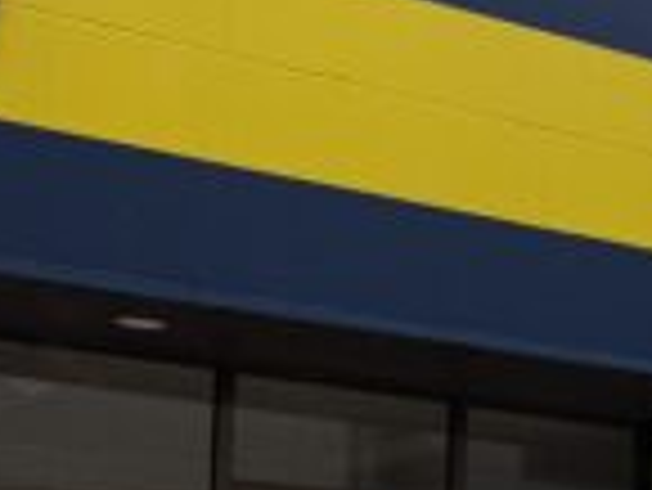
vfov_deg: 12.4
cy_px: 710
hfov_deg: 13.3
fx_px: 2149
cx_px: 1515
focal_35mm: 114
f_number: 1.78
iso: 100
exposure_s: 1/199
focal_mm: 6.76
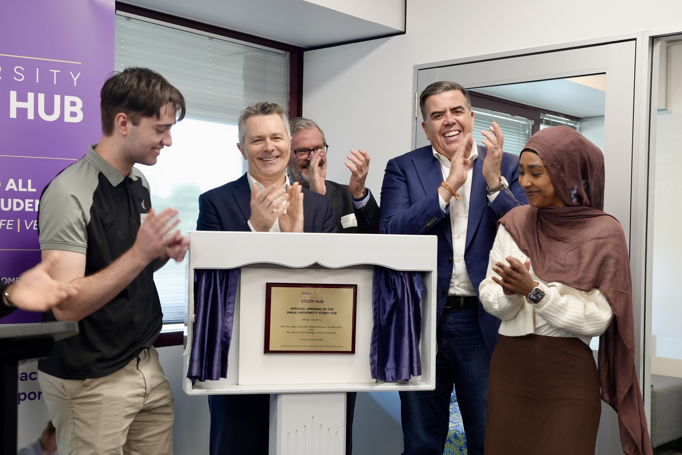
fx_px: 663
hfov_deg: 54.4
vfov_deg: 37.9
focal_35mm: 35
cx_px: 341
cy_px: 228
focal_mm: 35
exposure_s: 1/160
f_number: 4
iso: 1600
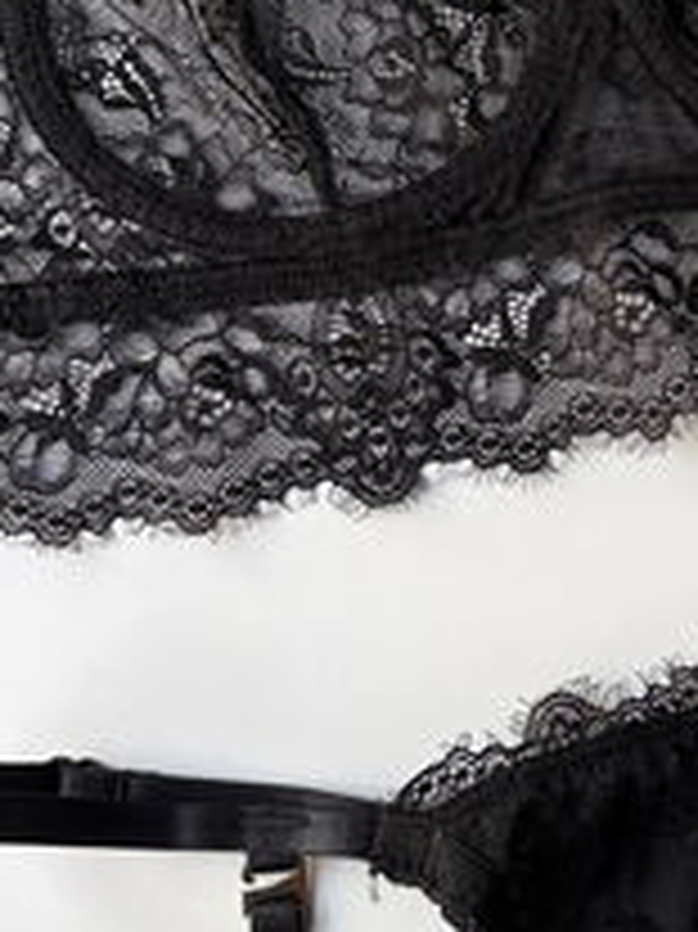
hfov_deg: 21.5
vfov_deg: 28.7
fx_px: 1803
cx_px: 599
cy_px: 272
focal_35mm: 67
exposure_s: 1/125
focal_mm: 5.96
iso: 32
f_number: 1.6
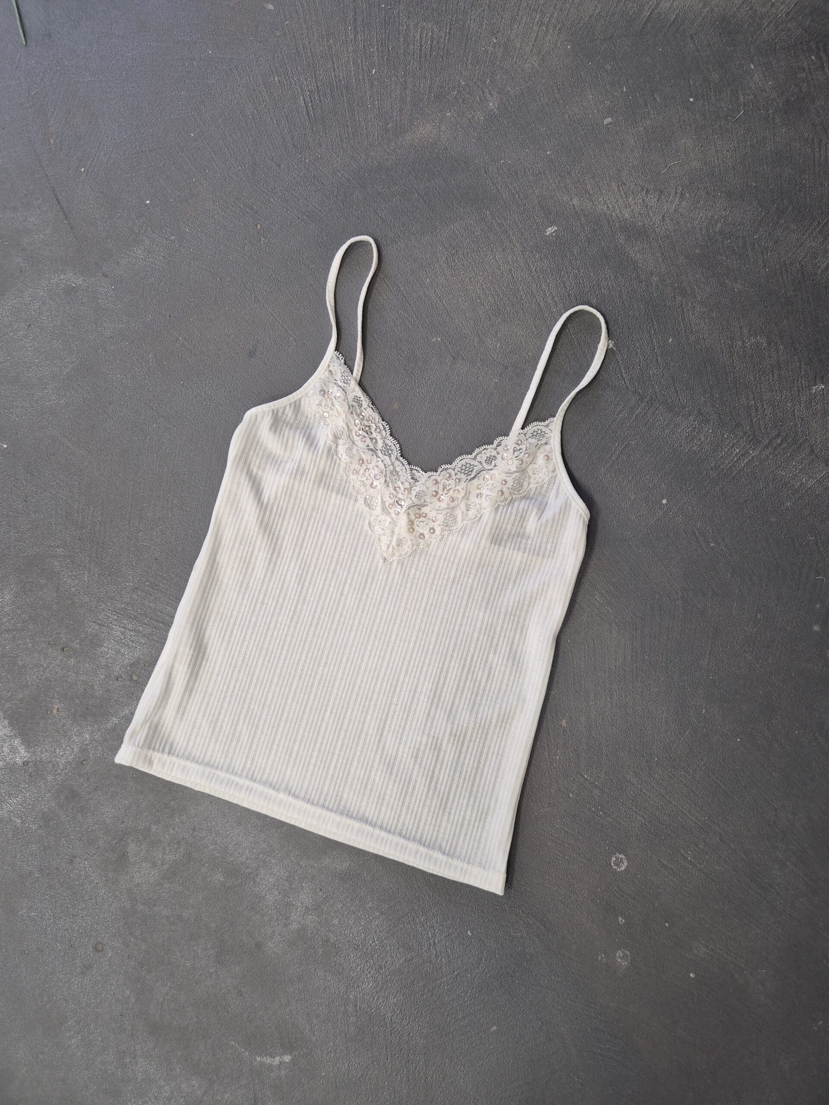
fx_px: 734
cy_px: 552
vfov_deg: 73.9
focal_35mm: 23
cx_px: 414
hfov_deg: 58.9
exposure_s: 1/120
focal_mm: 5.4
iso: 200
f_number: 1.8
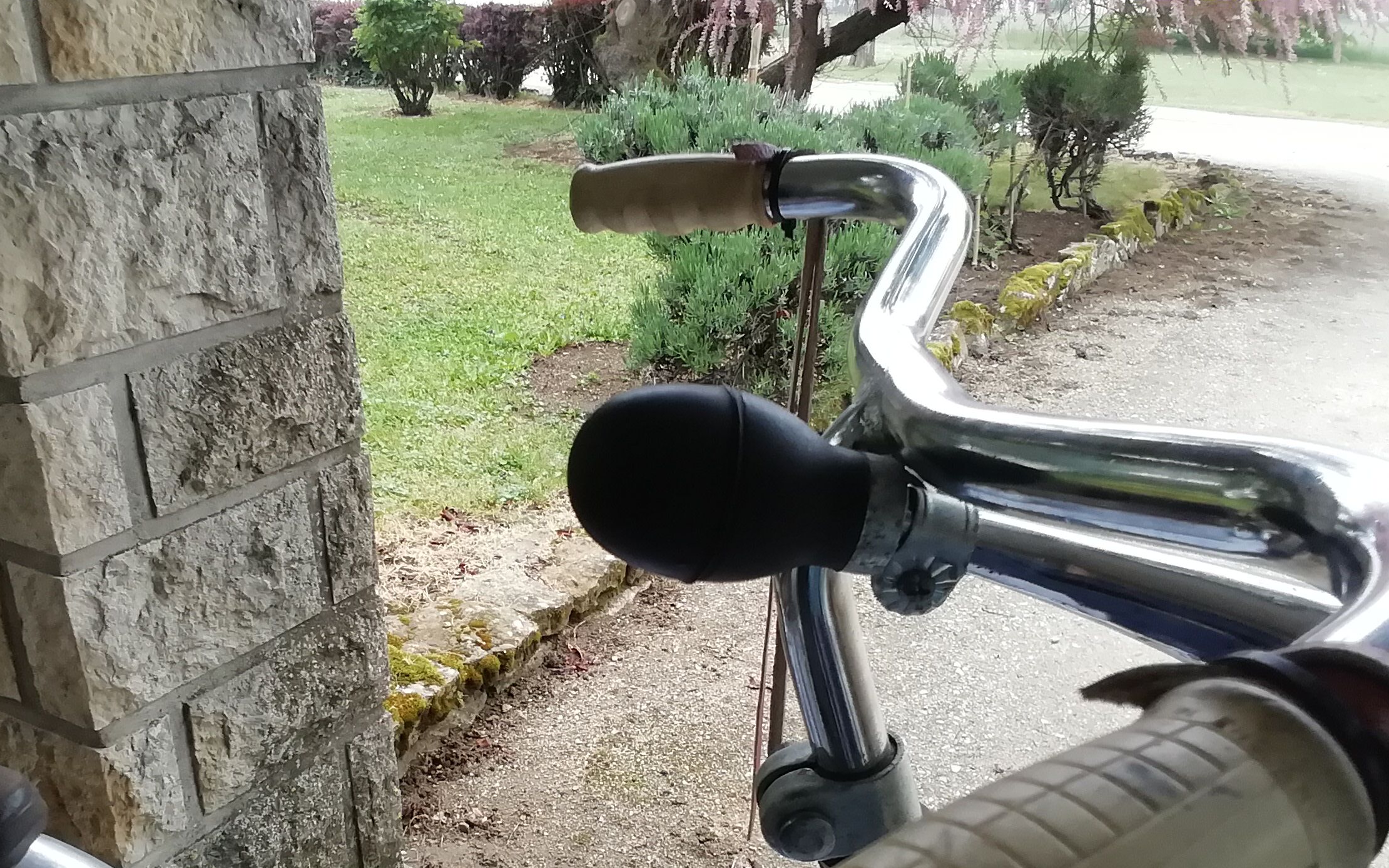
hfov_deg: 58.0
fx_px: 1249
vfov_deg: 37.8
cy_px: 598
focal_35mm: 33
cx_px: 606
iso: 100
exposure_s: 1/189
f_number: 2.4
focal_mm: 2.25
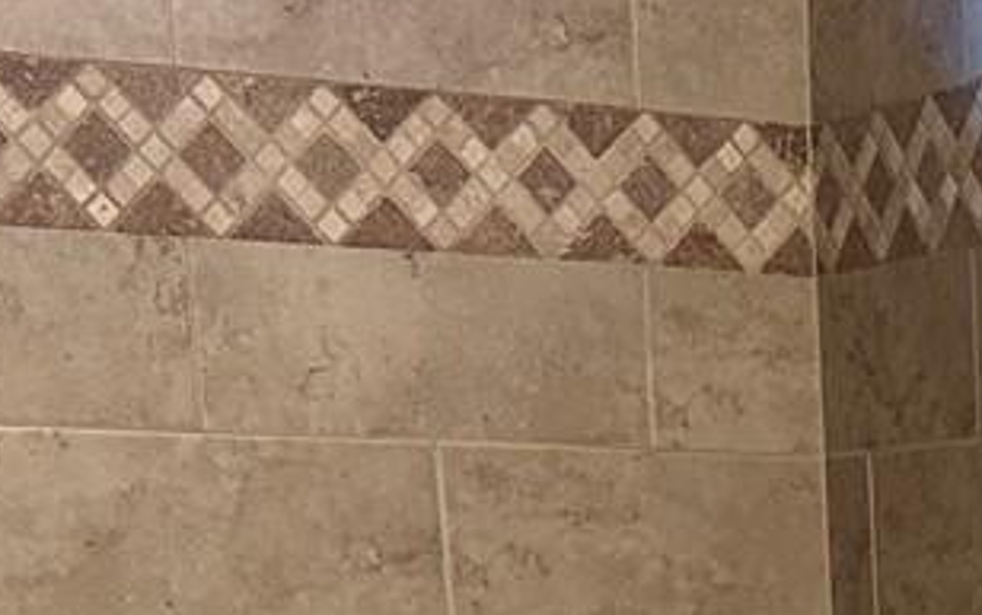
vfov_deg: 8.7
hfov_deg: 15.0
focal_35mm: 132
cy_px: 1676
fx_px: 3535
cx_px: 1330
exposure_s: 1/60
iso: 200
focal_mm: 6.86
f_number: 1.78
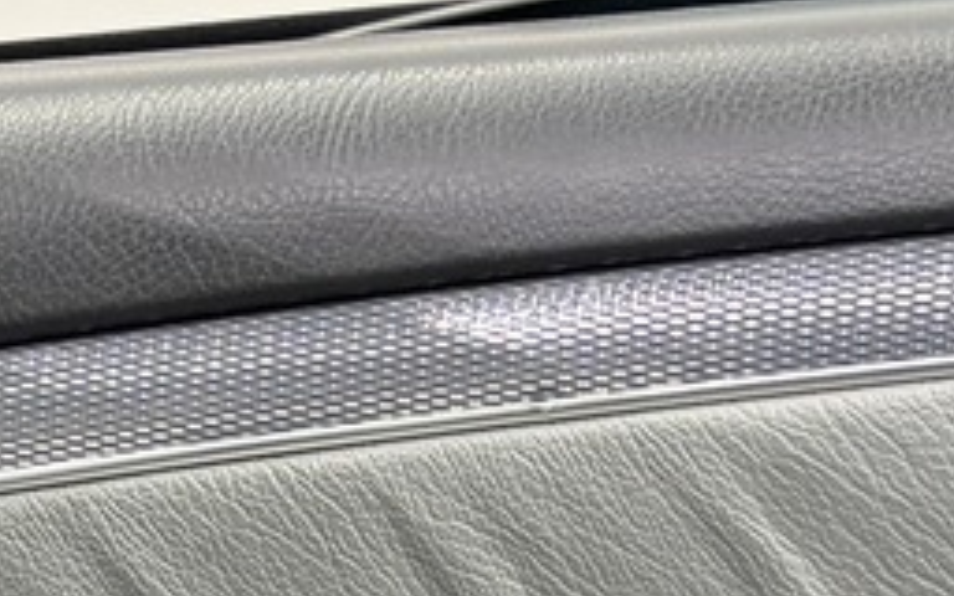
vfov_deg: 8.1
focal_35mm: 155
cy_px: 1151
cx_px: 507
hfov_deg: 13.5
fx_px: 4030
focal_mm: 5.96
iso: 100
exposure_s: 1/50
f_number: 1.6
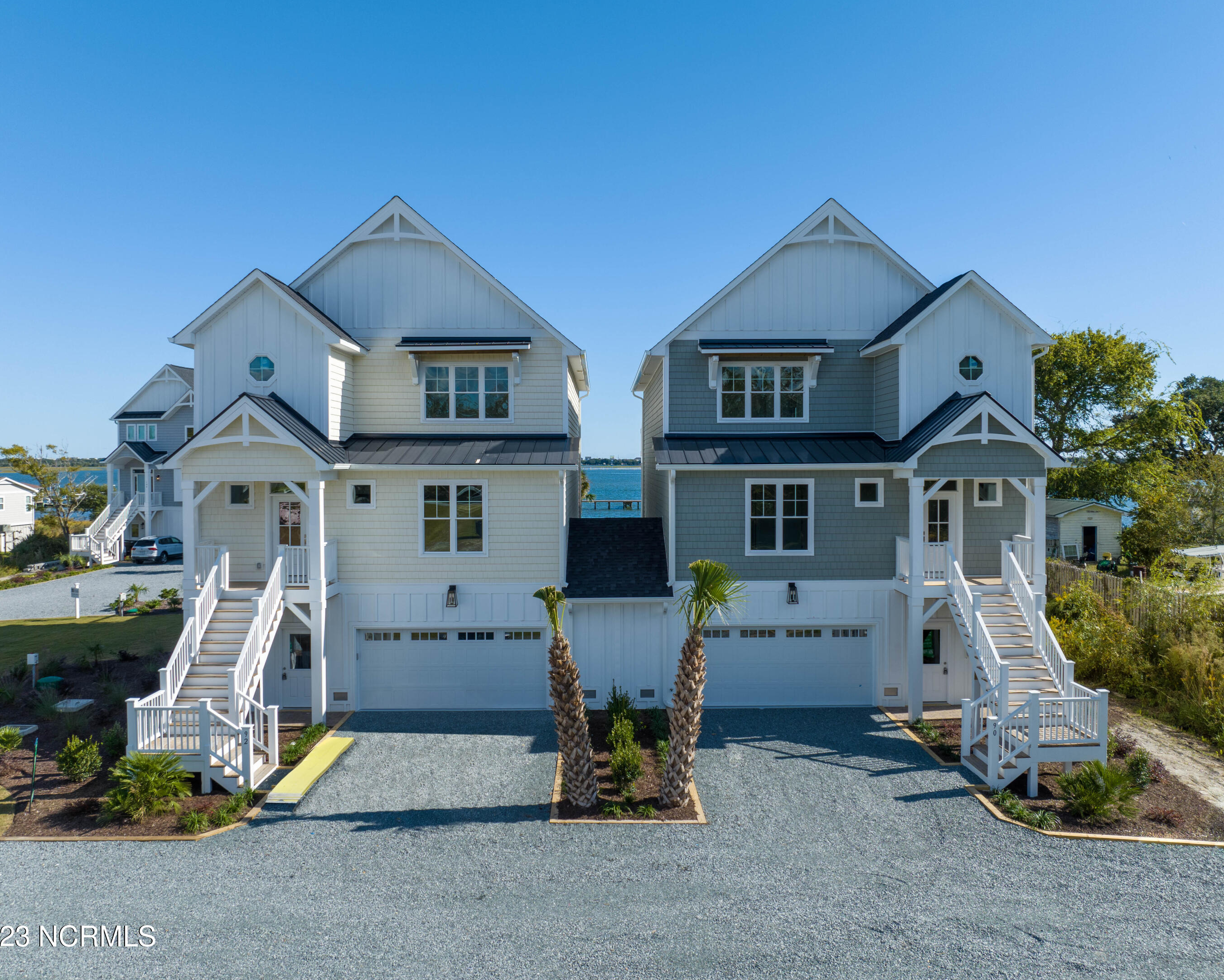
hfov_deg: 66.0
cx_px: 625
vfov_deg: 54.9
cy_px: 473
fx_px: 942
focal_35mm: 26
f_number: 2.8
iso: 100
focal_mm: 12.29
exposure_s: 1/320
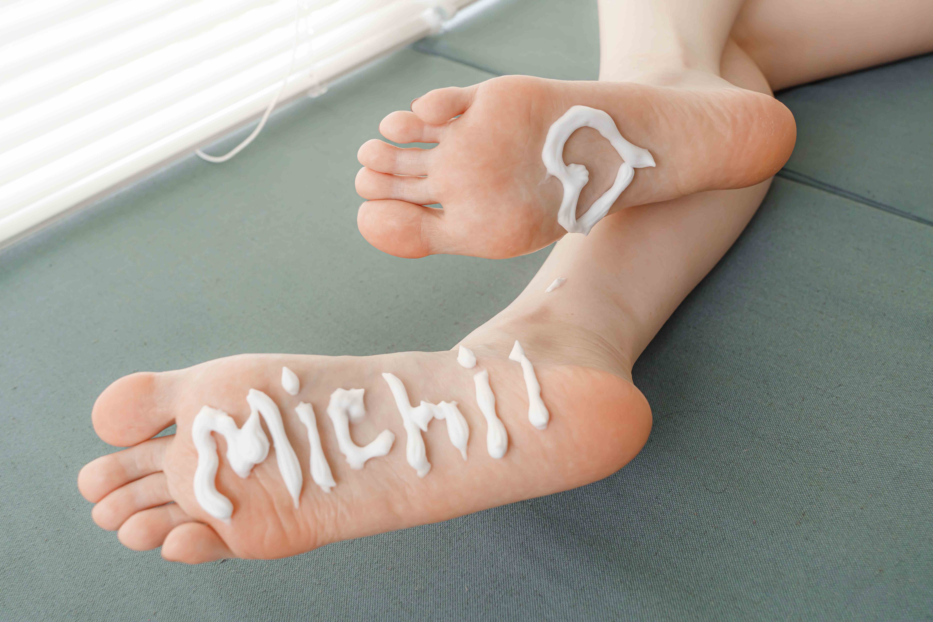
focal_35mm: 32
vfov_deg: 41.1
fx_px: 829
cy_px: 311
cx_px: 466
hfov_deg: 58.7
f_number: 6.3
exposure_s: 1/60
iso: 500
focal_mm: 32
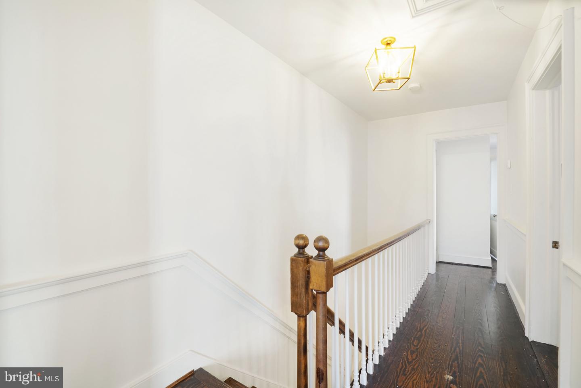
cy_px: 194
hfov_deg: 96.7
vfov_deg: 73.8
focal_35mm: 16
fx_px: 258
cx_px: 290
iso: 1250
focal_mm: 16
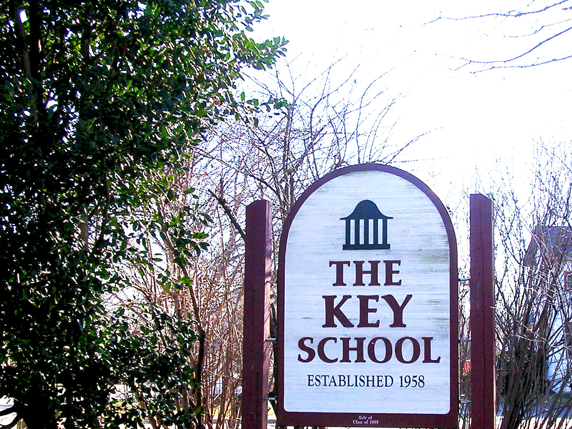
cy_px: 282
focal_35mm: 73
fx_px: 1206
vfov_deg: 20.1
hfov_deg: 26.6
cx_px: 330
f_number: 3.2
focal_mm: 8
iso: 100
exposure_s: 1/457
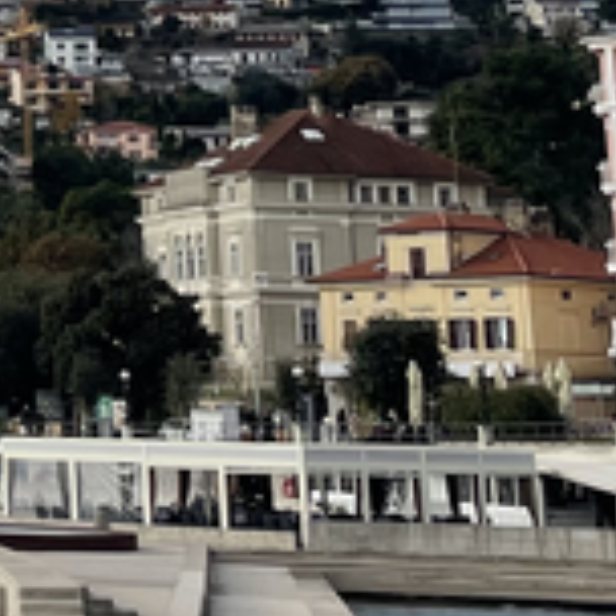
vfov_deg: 11.7
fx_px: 2879
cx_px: -598
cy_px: -298
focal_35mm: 143
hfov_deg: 11.1
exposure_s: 1/4831
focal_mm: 4.2
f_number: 1.6
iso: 32
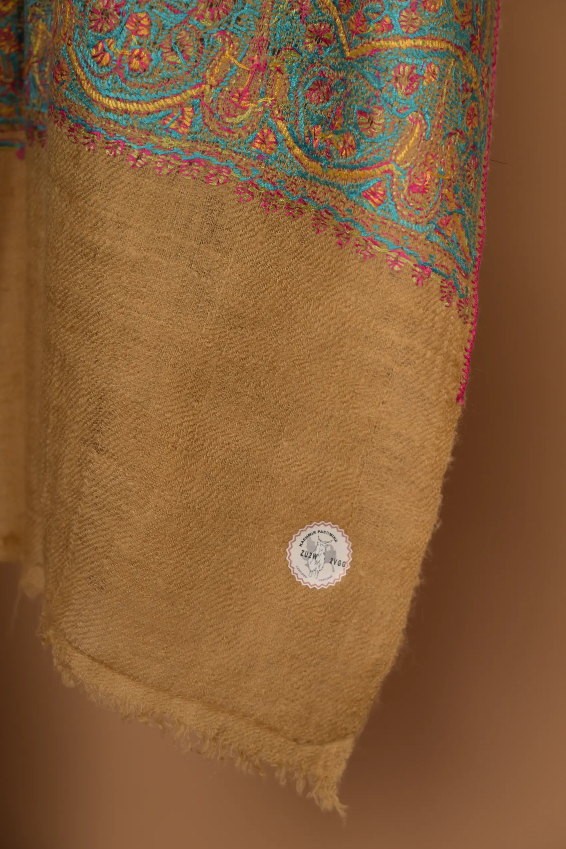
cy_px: 424
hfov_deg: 18.2
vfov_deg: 27.0
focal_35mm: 75
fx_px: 1769
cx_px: 283
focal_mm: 75
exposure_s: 1/200
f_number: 6.3
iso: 125
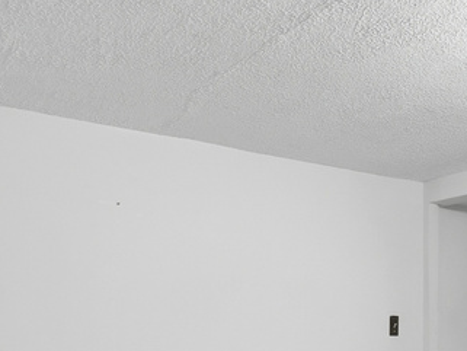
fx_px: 580
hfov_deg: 43.7
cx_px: 265
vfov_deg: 32.1
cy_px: 312
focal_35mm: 43
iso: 500
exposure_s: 1/1250
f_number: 6.3
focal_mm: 14
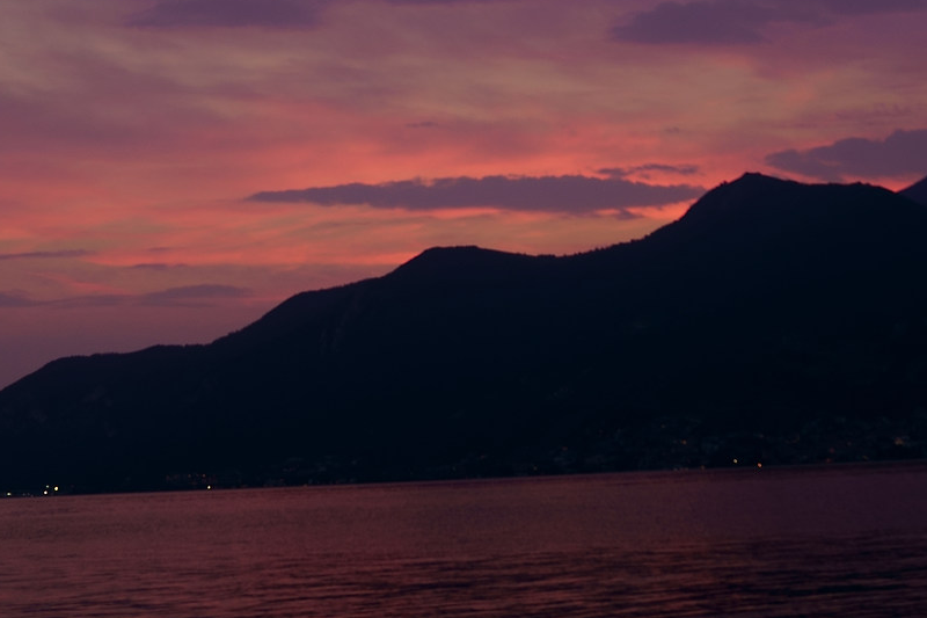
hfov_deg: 28.0
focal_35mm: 72
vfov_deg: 17.8
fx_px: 1853
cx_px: 549
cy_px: -157
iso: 100
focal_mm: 24
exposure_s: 1/20
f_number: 4
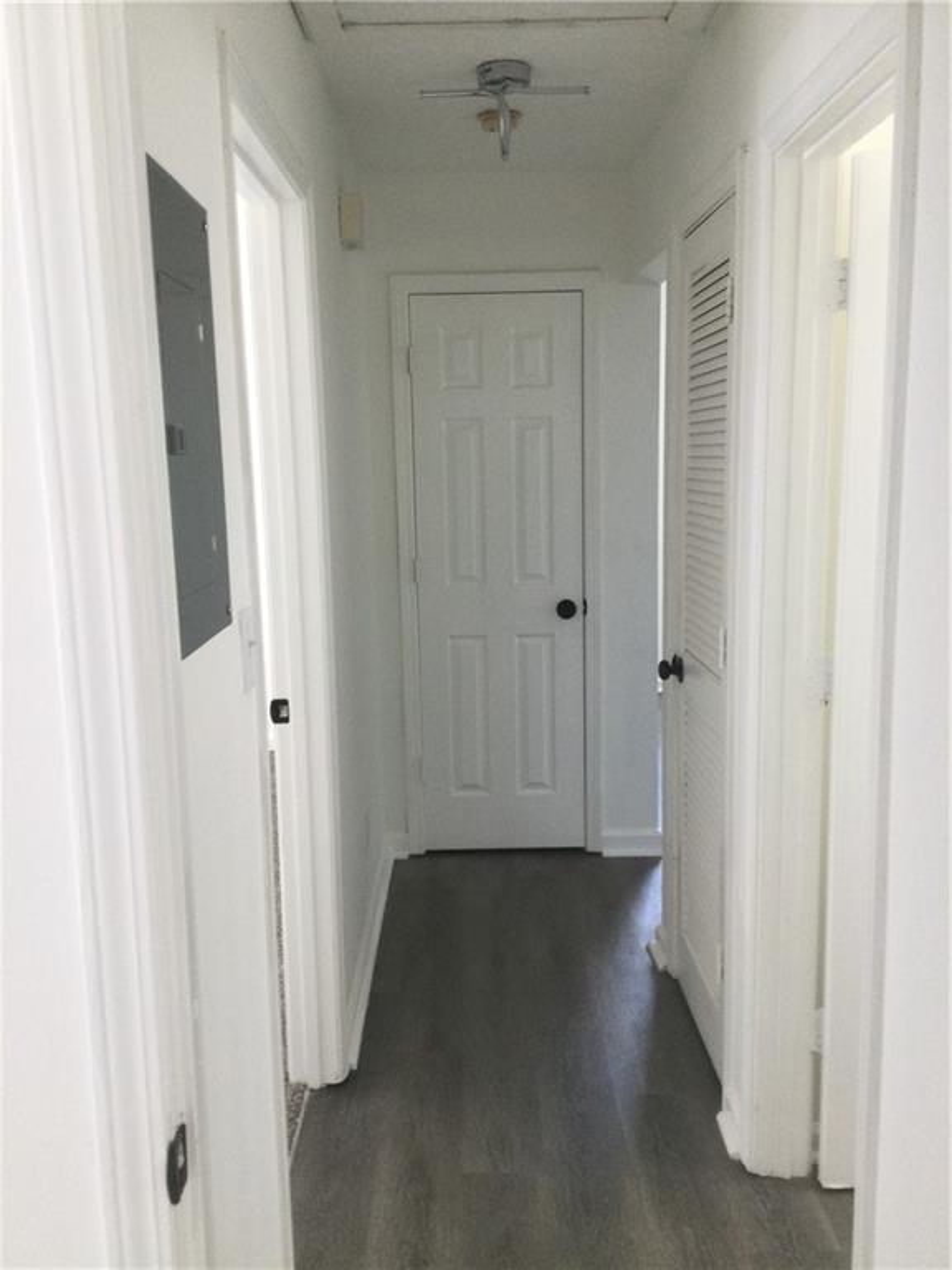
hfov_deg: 45.4
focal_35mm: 31
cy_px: 635
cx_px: 476
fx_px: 1137
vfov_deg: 58.4
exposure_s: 1/30
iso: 32
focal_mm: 3.3
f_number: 2.4
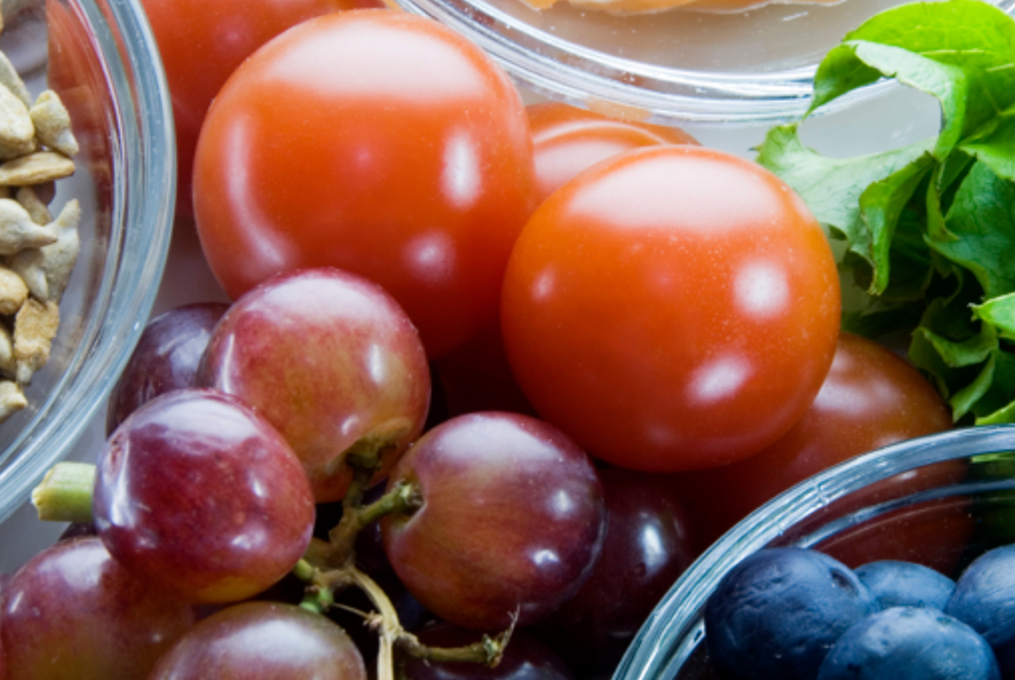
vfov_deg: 4.9
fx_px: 7934
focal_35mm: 281
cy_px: 346
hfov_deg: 7.3
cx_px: 629
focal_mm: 112
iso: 100
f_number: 22
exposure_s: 2.5
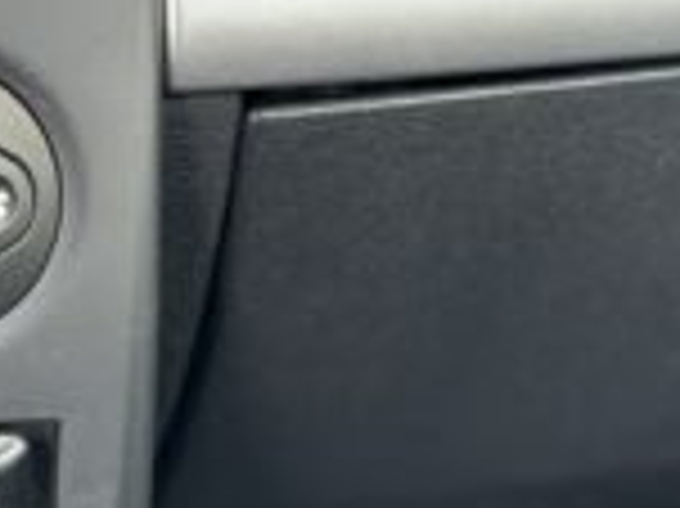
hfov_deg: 14.3
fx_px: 2493
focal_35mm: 127
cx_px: -387
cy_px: 369
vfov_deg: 11.6
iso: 125
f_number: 1.78
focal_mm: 6.86
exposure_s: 1/121
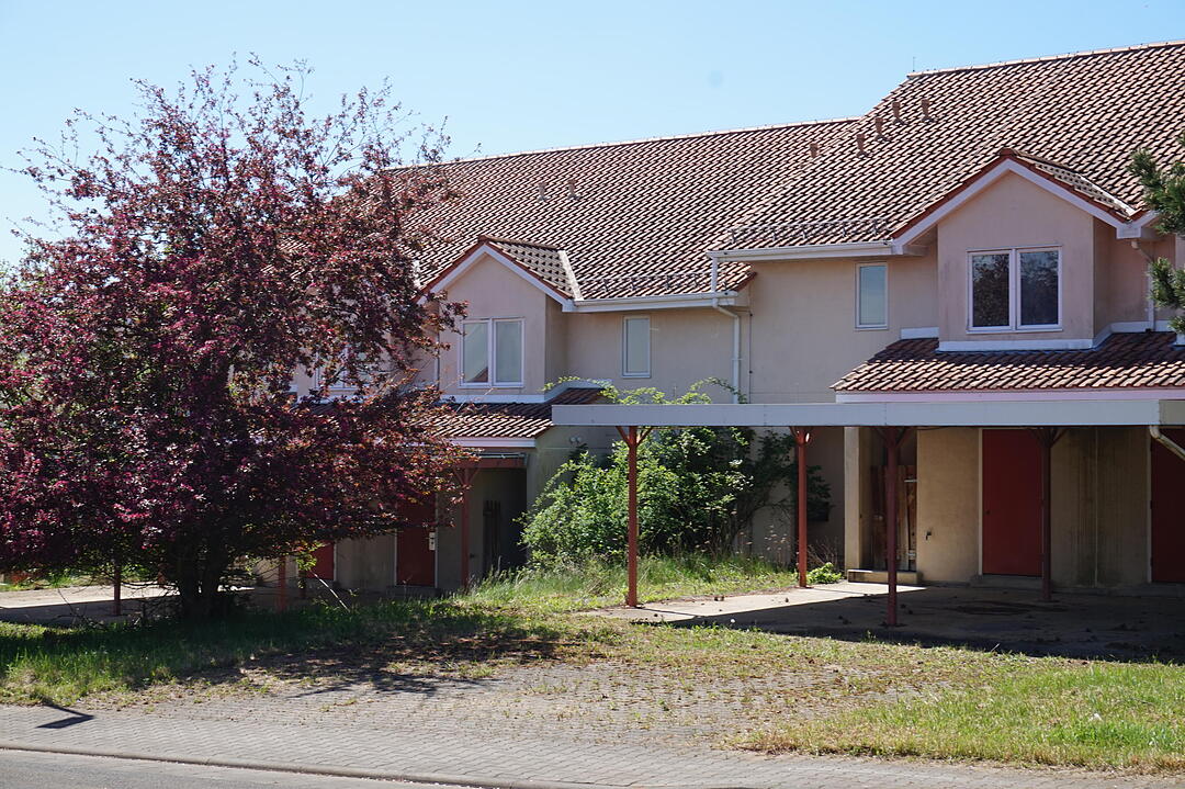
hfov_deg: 33.4
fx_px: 1974
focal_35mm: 60
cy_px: 394
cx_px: 592
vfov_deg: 22.6
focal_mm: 40
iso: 100
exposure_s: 1/100
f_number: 11
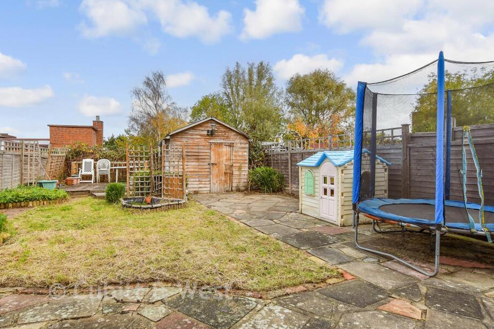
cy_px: 164
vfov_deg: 67.4
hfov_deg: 89.8
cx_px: 229
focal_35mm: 18
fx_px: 247
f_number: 8
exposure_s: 1/30
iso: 160
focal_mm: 11
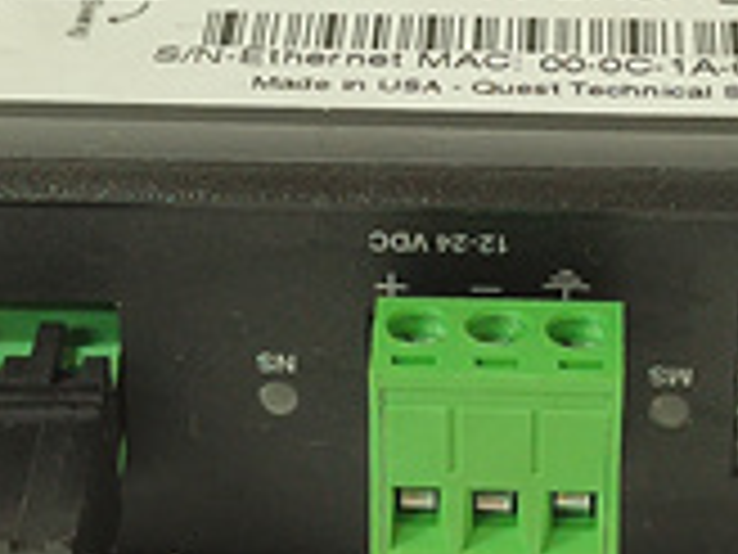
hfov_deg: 14.1
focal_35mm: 140
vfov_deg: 10.6
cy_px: 146
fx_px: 2985
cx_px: 392
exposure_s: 1/50
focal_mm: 5.52
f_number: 1.9
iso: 1669
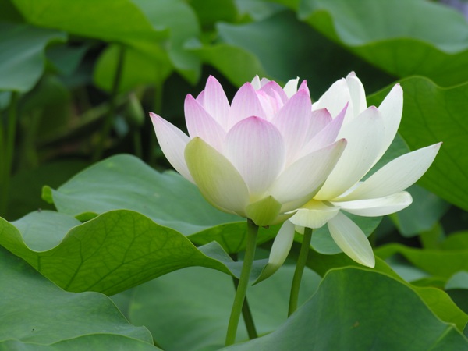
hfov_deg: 6.3
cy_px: 176
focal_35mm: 314
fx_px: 4245
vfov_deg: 4.7
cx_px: 234
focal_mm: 80
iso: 50
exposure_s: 1/146
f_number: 5.6
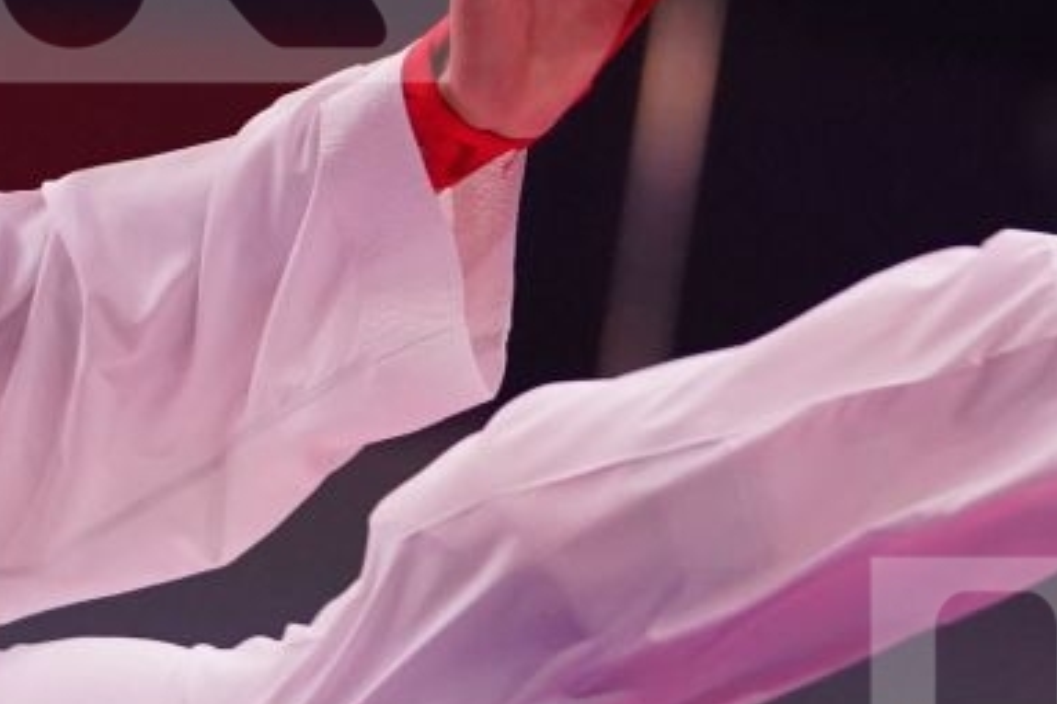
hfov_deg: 2.7
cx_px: 193
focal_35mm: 761
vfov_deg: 1.8
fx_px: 22333
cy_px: 809
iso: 2500
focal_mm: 162
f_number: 2.8
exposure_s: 1/1000
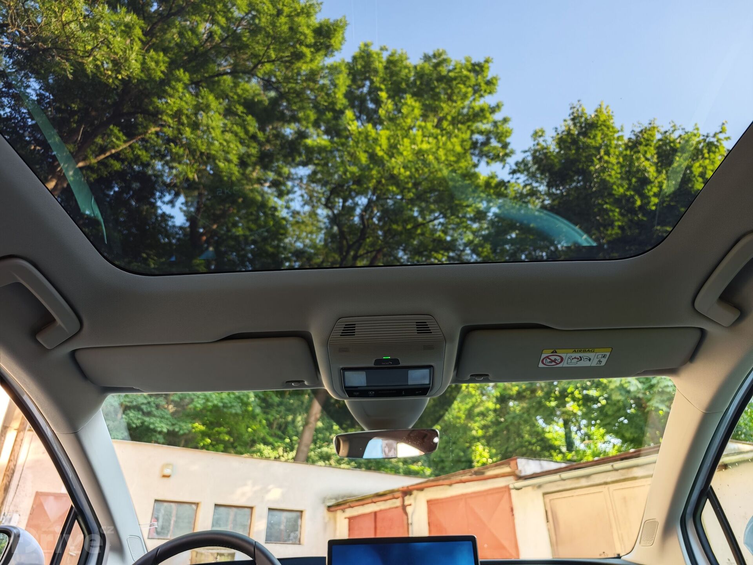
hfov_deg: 73.9
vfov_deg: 58.9
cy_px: 282
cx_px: 376
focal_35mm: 23
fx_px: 500
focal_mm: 8.72
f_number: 2
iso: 320
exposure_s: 1/101
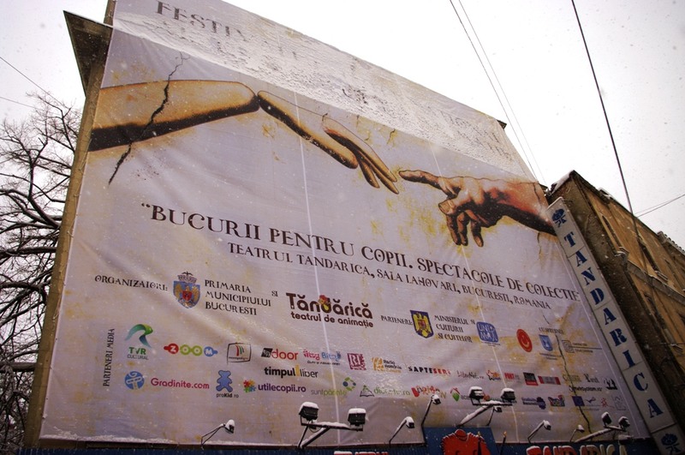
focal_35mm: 27
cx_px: 342
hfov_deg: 67.5
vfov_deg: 47.8
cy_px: 228
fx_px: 513
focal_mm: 18
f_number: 4
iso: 100
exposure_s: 1/250
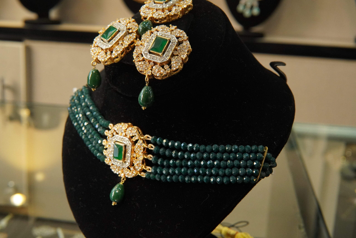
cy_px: 119
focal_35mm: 45
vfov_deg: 29.9
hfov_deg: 43.6
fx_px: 445
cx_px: 178
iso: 2000
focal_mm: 30
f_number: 8
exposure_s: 1/80
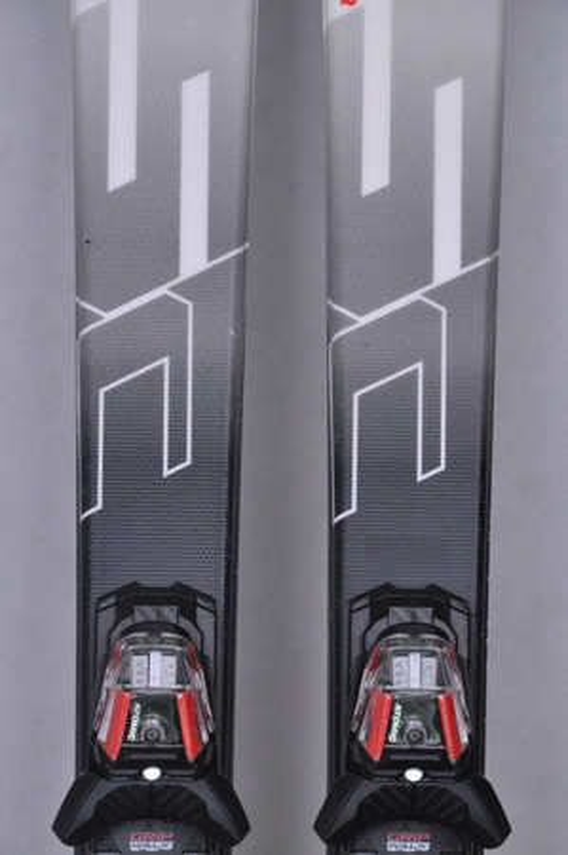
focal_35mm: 158
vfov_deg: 13.1
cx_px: 284
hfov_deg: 8.7
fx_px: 3736
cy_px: 428
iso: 3200
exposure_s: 1/125
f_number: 9.5
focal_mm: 105
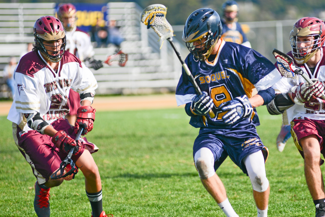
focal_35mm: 257
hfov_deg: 8.0
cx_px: 203
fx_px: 2321
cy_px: 114
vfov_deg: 5.4
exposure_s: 1/4000
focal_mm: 200
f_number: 2.8
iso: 200
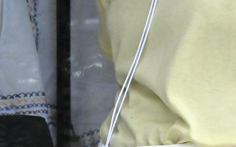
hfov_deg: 5.6
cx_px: 173
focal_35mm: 374
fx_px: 2406
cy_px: -81
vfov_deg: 3.5
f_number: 16
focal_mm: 105
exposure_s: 1/3200
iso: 12800
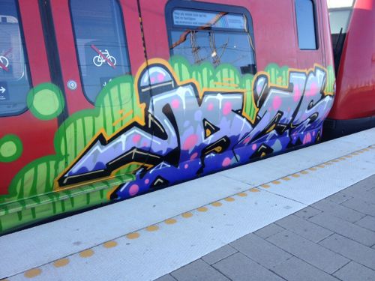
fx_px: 379
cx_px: 188
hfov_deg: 52.6
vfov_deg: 40.7
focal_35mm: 35
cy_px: 140
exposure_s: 1/258
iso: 50
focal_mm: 4.28
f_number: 2.4
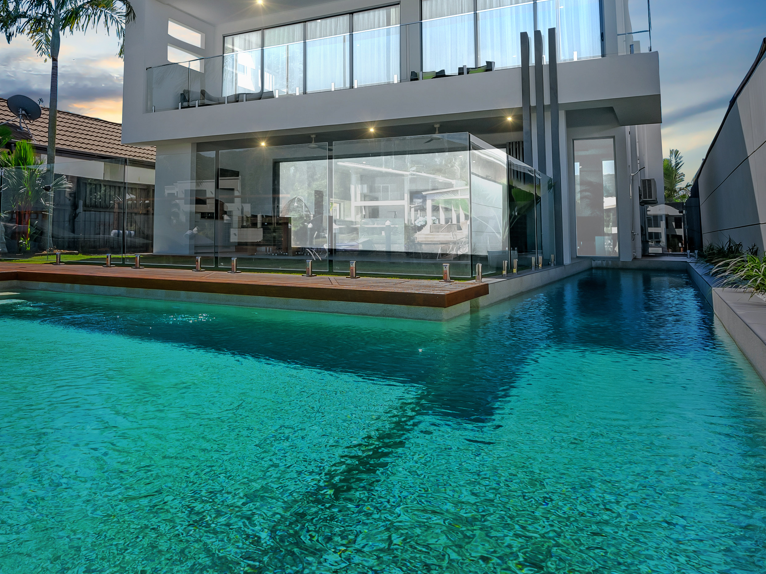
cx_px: 263
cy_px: 181
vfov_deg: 48.7
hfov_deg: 62.1
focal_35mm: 28
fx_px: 620
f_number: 10
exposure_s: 1/250
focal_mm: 17
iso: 640
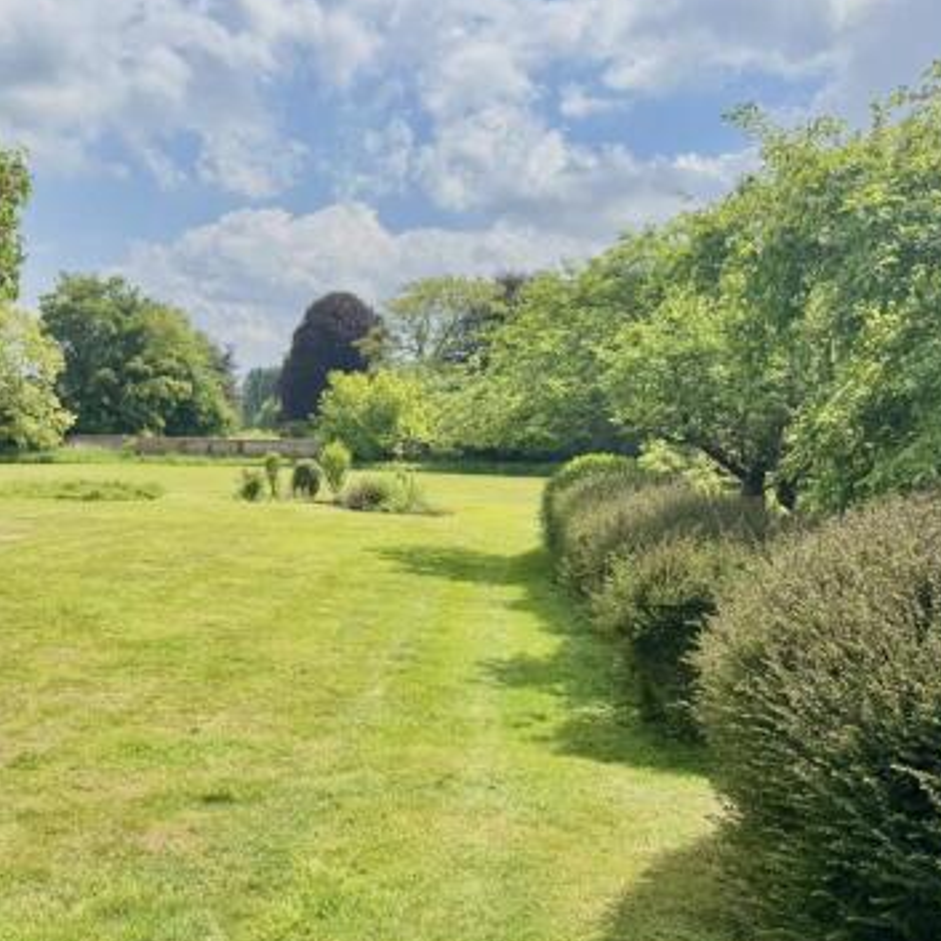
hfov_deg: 45.3
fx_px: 1076
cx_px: 217
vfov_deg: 47.1
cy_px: 540
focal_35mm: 35
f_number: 1.78
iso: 80
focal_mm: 6.76
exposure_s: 1/4608
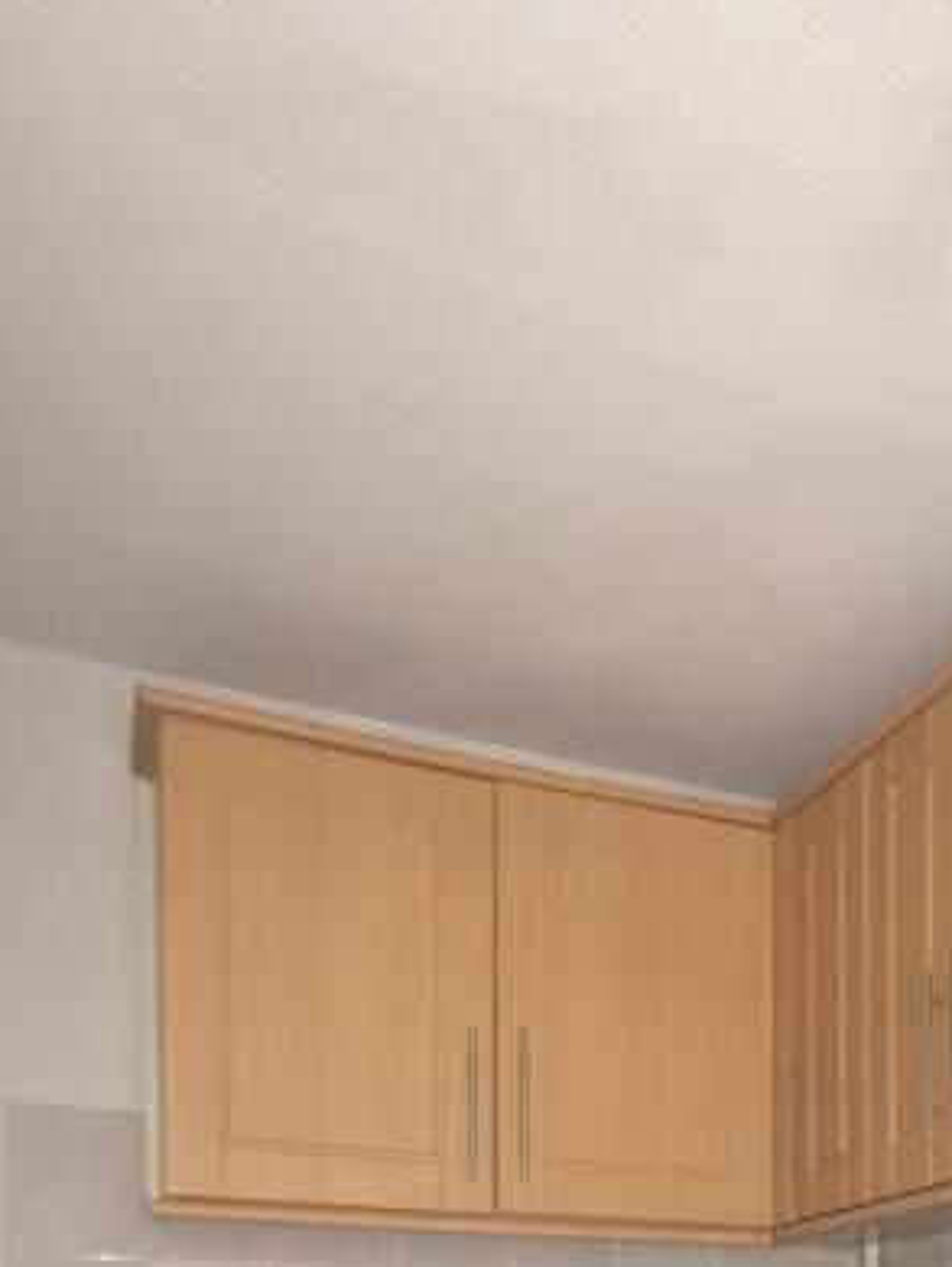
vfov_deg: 36.7
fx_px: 1538
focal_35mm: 42
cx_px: 933
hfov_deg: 31.9
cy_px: 1442
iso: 640
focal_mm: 2.35
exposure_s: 1/16.7
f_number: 2.2
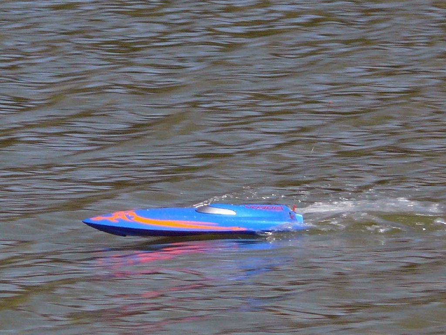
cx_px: 223
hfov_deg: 4.7
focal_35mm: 420
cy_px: 168
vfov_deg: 3.5
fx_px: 5411
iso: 100
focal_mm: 88.8
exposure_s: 1/400
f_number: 6.3
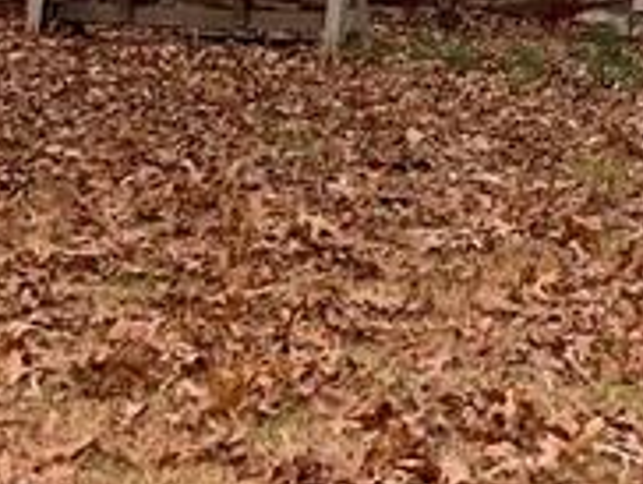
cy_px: -67
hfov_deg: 12.7
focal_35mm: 146
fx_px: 2716
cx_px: 996
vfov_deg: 10.1
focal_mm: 4.25
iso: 32
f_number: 1.8
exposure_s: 1/122
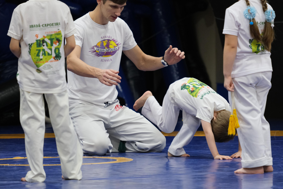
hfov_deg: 6.9
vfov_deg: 4.6
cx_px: 142
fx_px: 2358
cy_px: 94
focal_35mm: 300
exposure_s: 1/105
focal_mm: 200
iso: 2500
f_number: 4.8
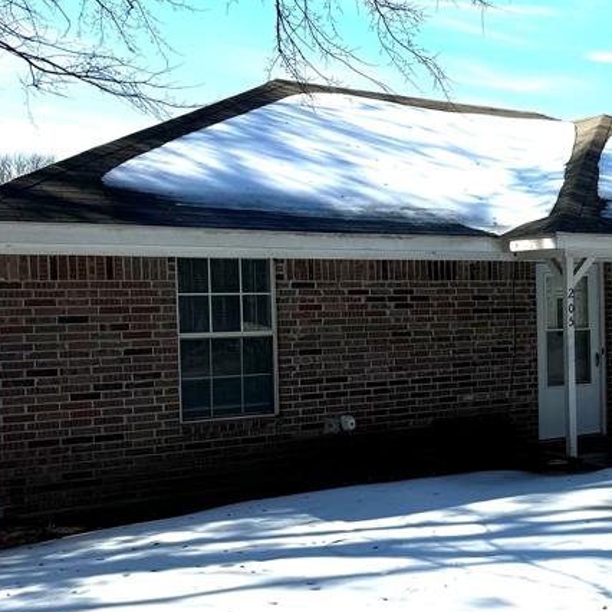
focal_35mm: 51
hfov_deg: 31.7
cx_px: 562
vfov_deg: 33.4
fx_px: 1020
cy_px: 332
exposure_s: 1/5348
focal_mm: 6.76
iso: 80
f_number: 1.78
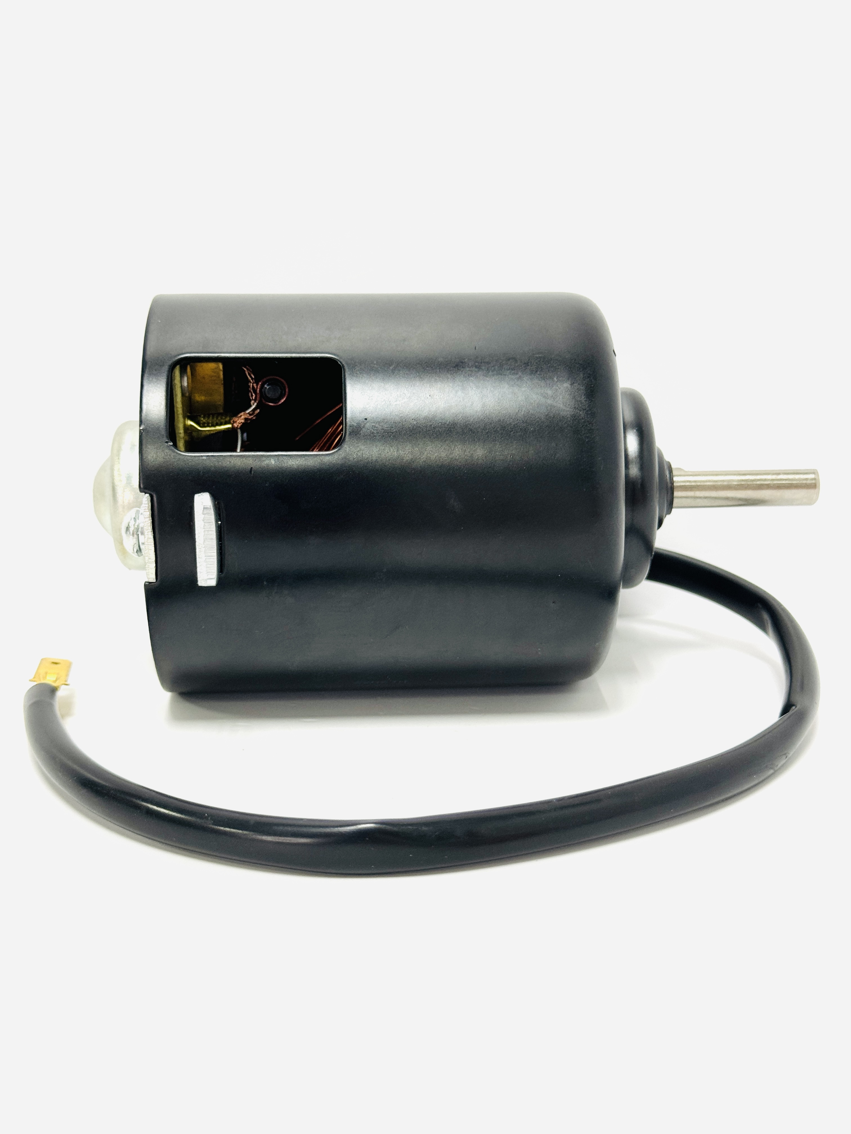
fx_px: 1573
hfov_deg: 30.3
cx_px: 426
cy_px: 567
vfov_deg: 39.7
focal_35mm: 48
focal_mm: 6.76
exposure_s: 1/100
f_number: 1.78
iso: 80
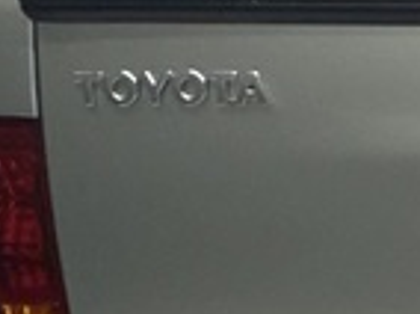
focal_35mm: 101
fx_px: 1223
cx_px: 867
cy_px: 178
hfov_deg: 15.3
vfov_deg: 14.6
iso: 200
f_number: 2.2
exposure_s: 1/50
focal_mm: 2.22
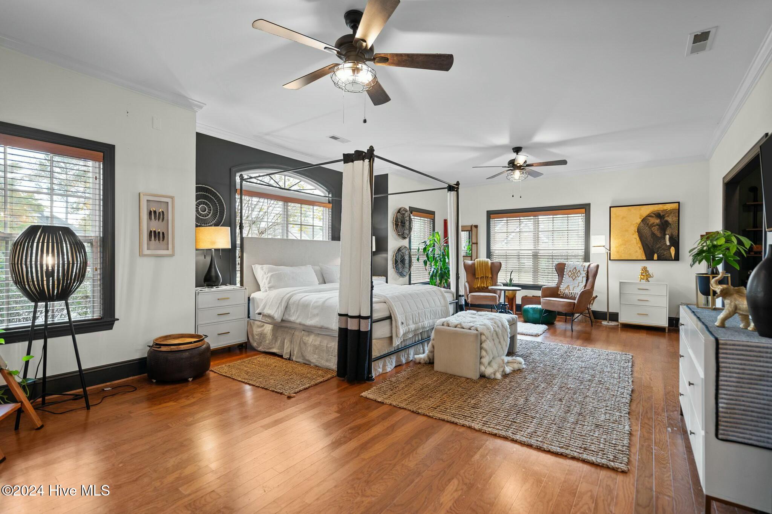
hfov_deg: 96.7
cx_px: 386
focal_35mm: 16
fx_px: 343
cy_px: 257
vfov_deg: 73.7
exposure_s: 1/6
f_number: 4
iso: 400
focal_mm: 16
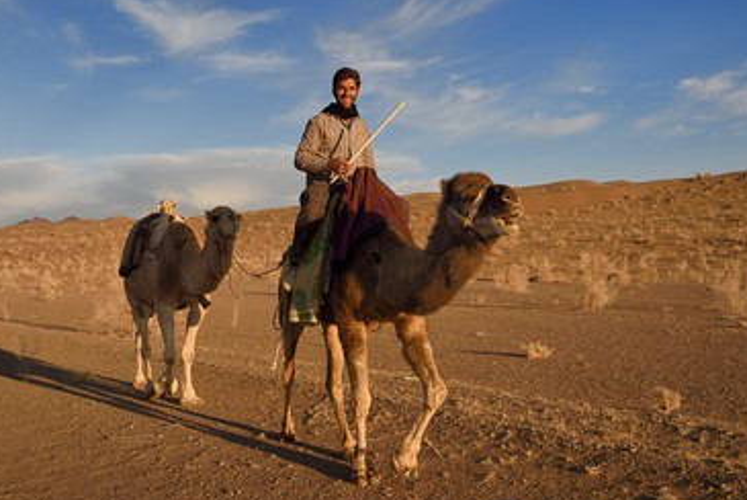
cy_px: 258
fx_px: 810
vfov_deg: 34.3
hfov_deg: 49.4
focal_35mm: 39
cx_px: 414
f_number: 10
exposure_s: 1/320
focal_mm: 34
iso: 200
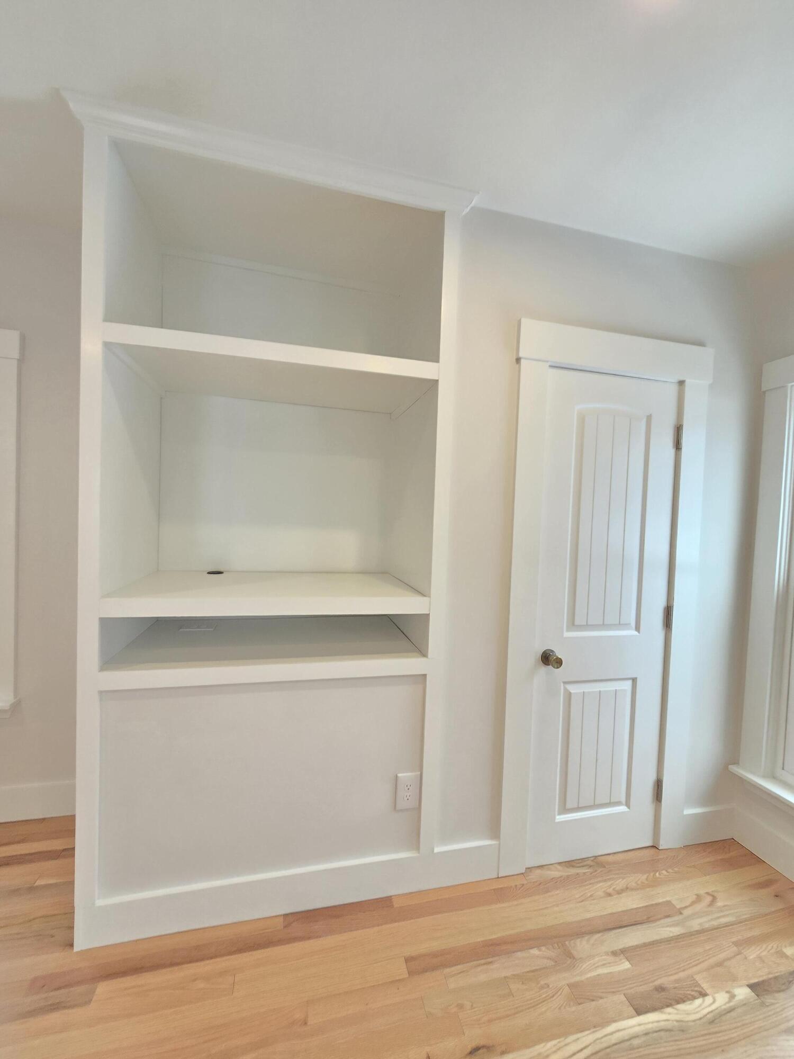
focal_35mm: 13
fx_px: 398
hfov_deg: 89.9
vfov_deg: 106.2
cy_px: 530
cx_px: 397
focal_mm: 2.2
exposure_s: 1/60
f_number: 2.2
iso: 100
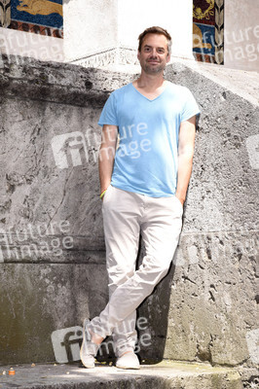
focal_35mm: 95
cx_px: 130
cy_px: 194
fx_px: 1027
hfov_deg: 14.4
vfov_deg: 21.5
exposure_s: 1/160
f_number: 11
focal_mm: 95
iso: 640
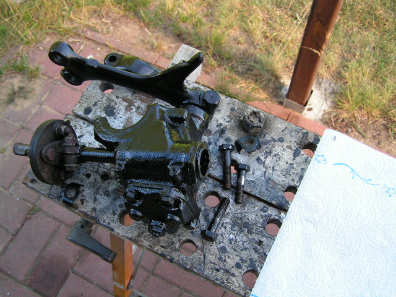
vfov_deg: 37.7
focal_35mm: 38
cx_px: 198
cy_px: 148
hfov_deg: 49.0
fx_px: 435
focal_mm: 6.3
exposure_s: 1/50
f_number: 2.8
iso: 50
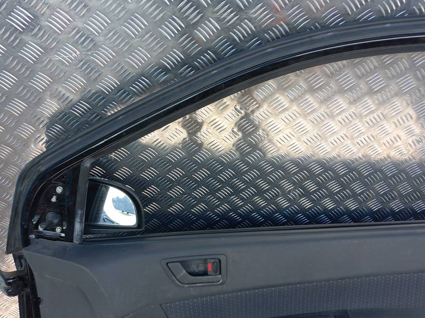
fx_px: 356
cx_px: 224
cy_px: 155
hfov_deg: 61.6
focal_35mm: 29
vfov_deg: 48.2
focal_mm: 4.6
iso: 40
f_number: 1.8
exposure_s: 1/50
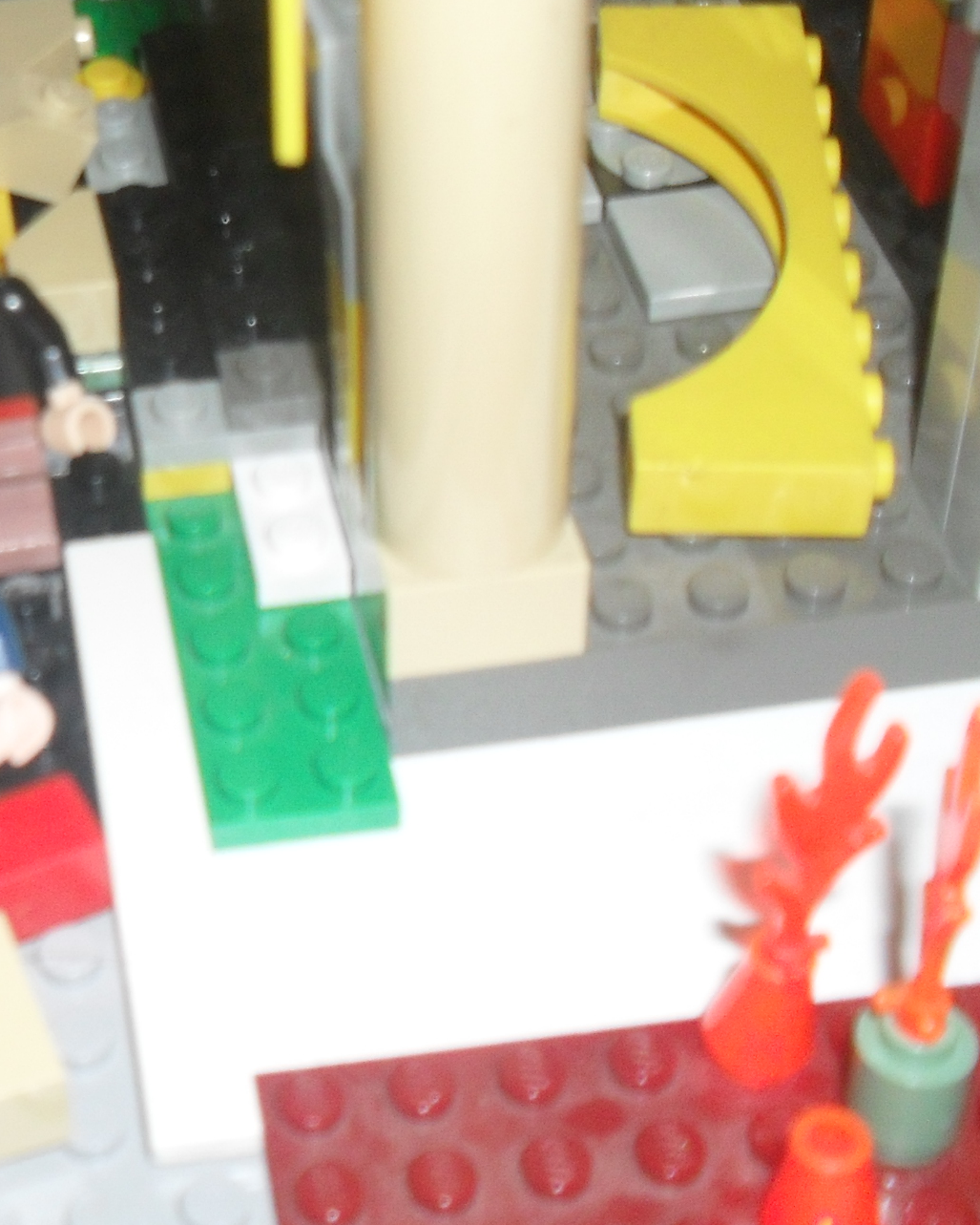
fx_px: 2501
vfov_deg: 27.4
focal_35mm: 69
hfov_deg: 20.7
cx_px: -207
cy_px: 438
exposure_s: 1/45
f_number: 3.2
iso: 200
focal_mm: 6.3
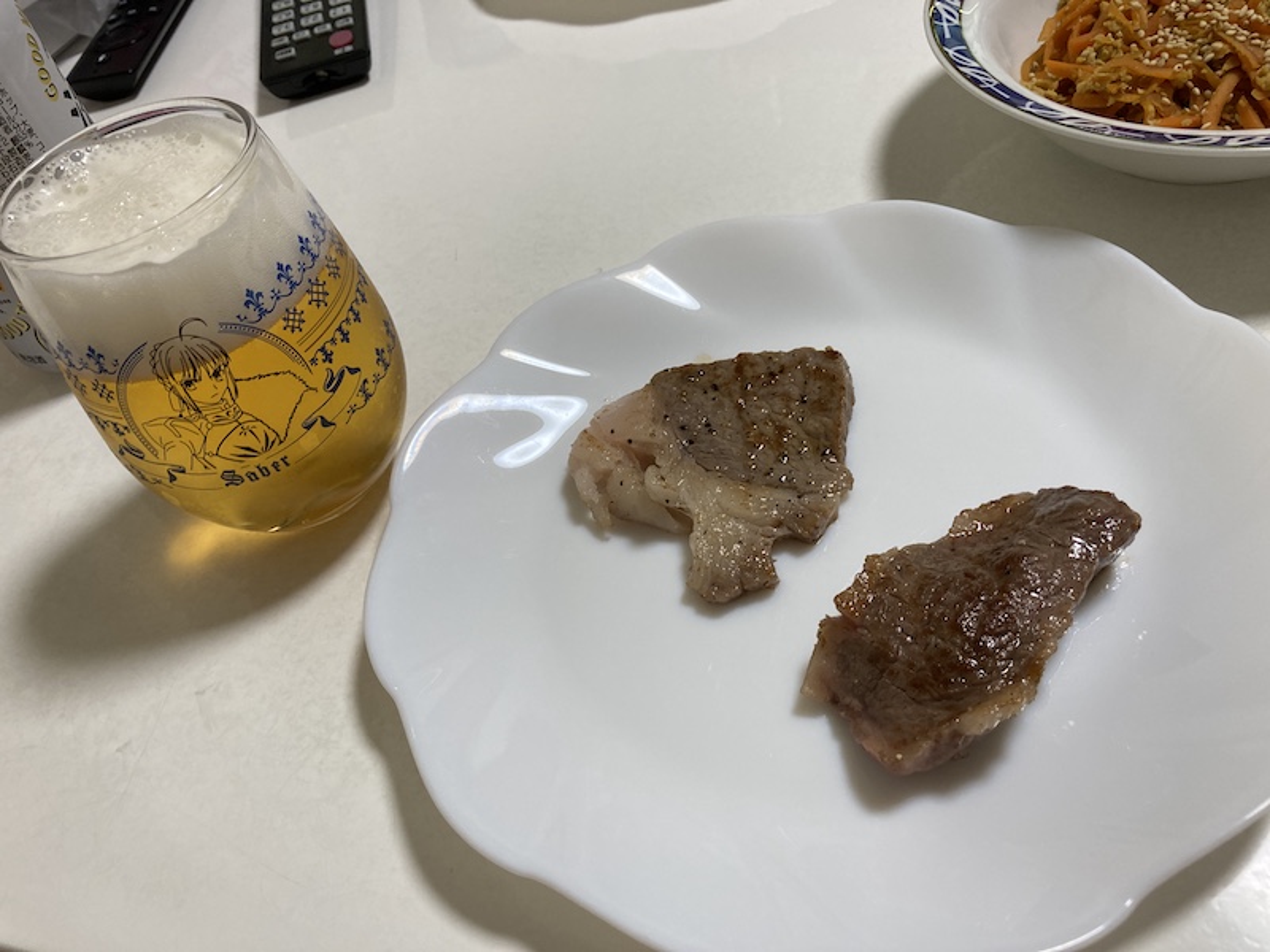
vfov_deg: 49.7
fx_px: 1027
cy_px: 476
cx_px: 635
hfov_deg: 63.4
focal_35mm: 28
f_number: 1.8
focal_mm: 3.99
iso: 50
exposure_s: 1/60
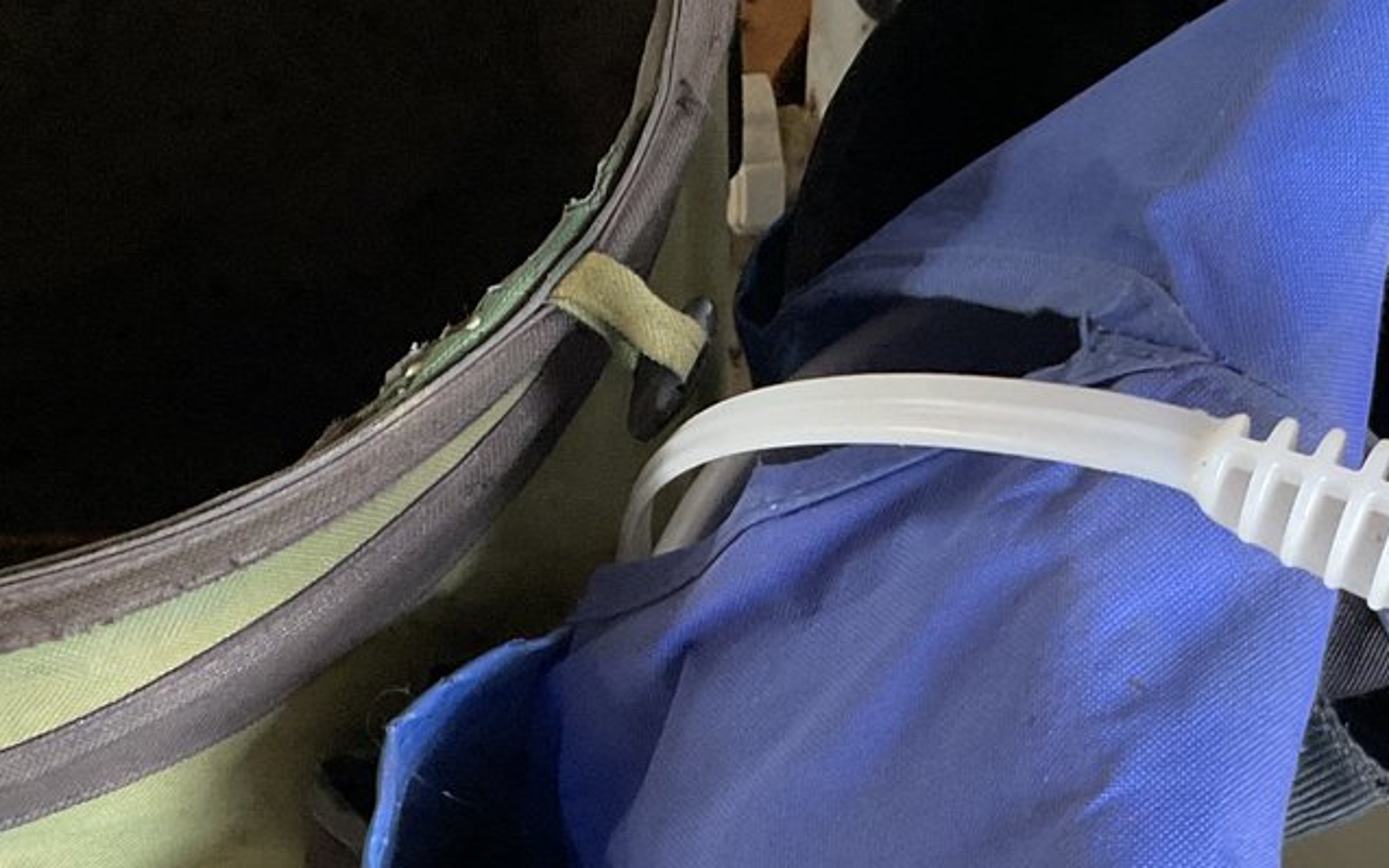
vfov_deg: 17.5
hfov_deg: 28.0
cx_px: 954
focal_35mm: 73
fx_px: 2763
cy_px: 849
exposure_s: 1/50
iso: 200
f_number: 1.8
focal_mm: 3
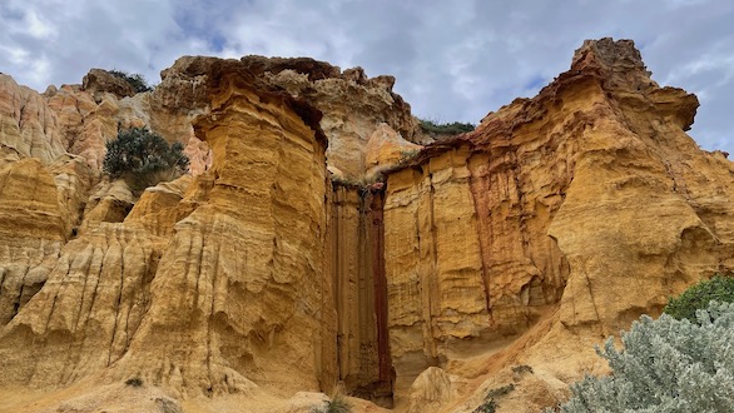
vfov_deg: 40.2
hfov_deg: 66.0
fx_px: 565
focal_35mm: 29
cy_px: 222
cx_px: 363
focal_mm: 4.2
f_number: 1.6
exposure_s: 1/1006
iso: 32
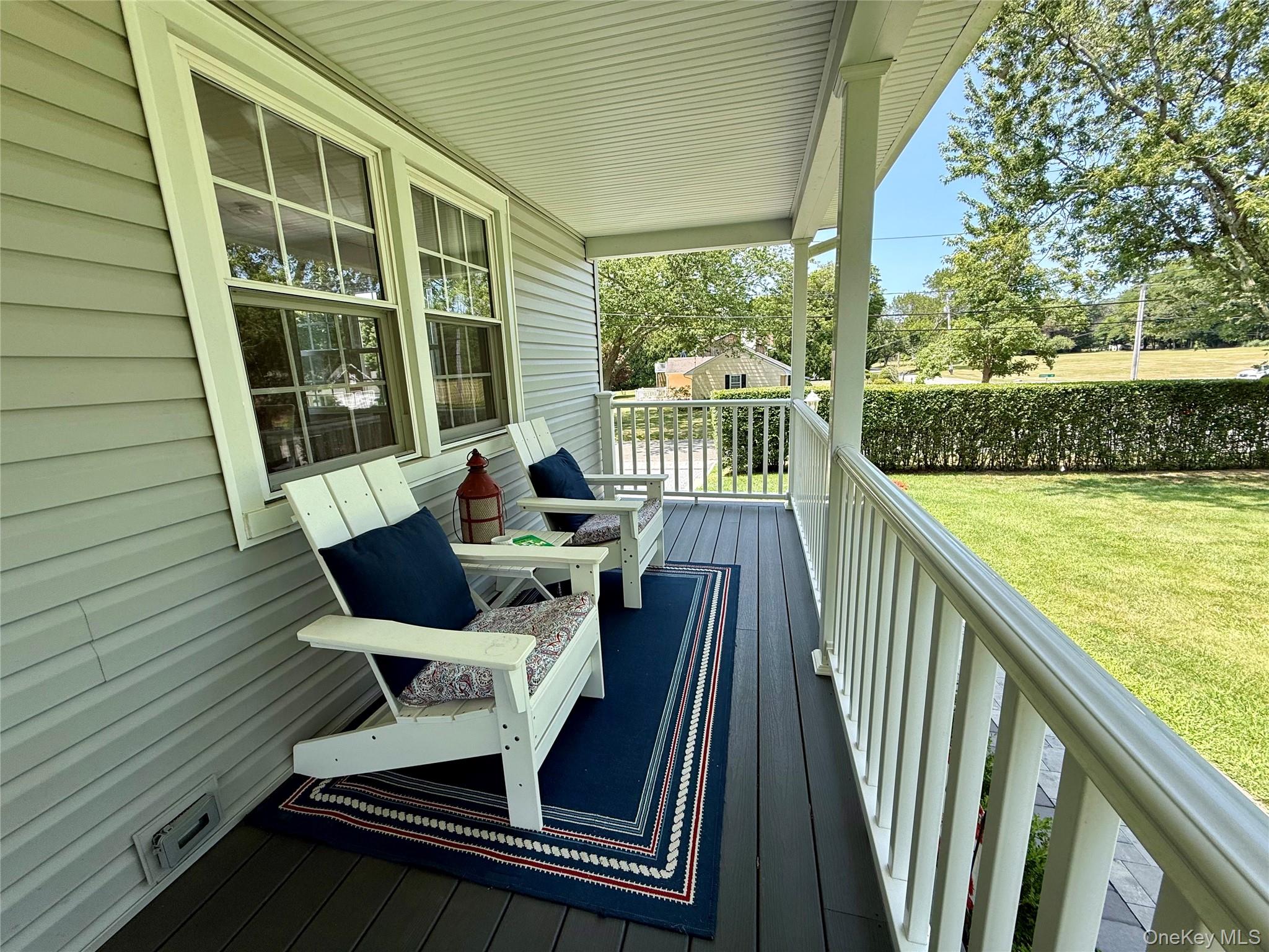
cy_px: 476
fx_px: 513
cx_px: 634
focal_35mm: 14
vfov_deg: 85.7
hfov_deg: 102.1
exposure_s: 1/300
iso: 50
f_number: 2.2
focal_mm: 2.22
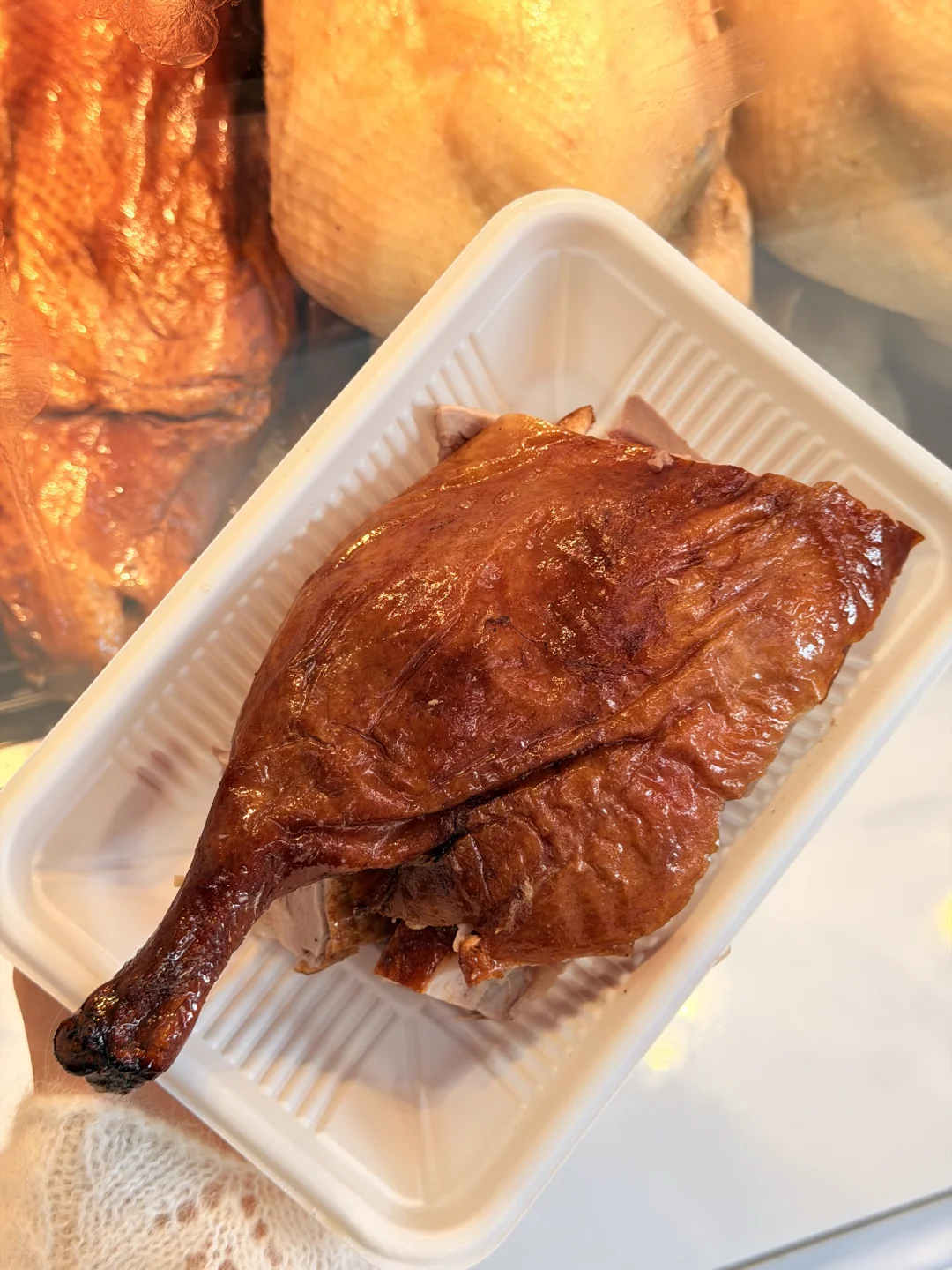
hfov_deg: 30.3
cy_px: 635
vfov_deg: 39.7
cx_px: 476
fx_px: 1760
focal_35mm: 48
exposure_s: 1/255
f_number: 1.78
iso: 64
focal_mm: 6.76
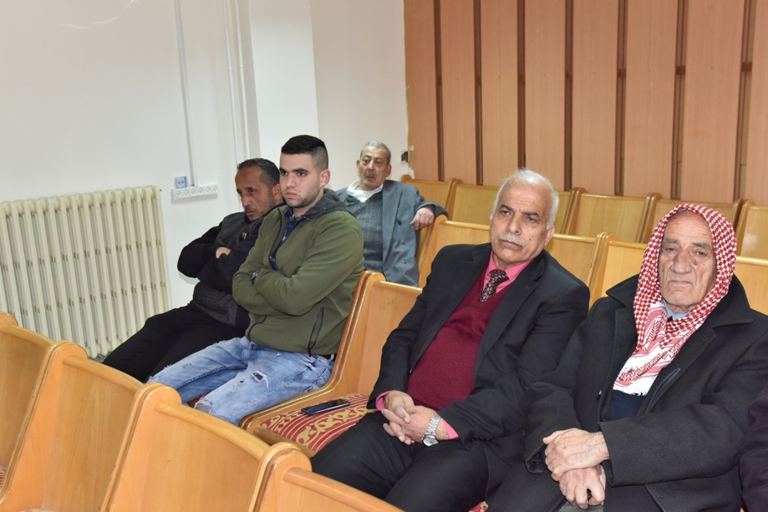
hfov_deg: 49.5
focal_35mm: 39
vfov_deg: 34.2
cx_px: 417
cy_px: 274
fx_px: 832
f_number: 6.3
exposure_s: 1/160
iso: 2500
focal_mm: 35
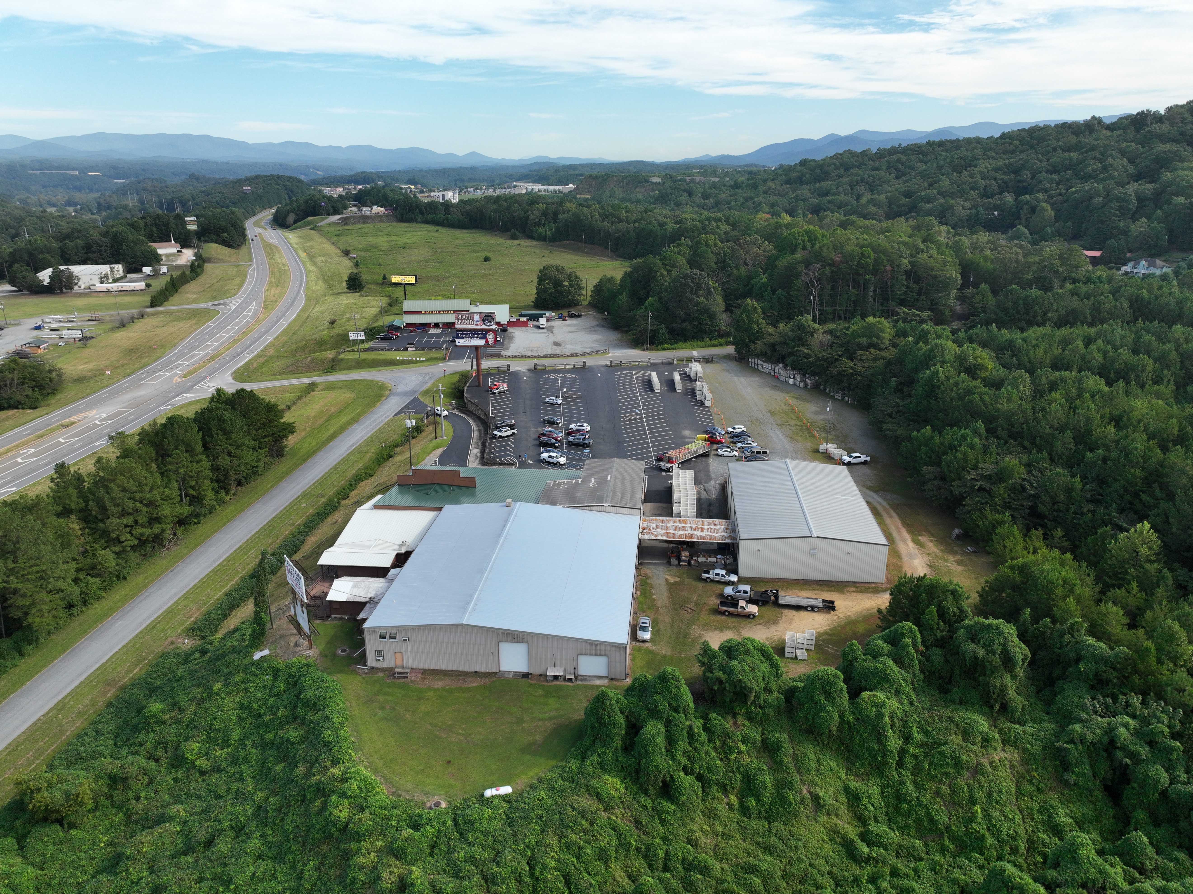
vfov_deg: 56.8
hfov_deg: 71.6
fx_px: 827
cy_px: 447
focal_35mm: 24
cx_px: 596
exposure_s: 1/1250
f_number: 2.8
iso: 140
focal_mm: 12.29
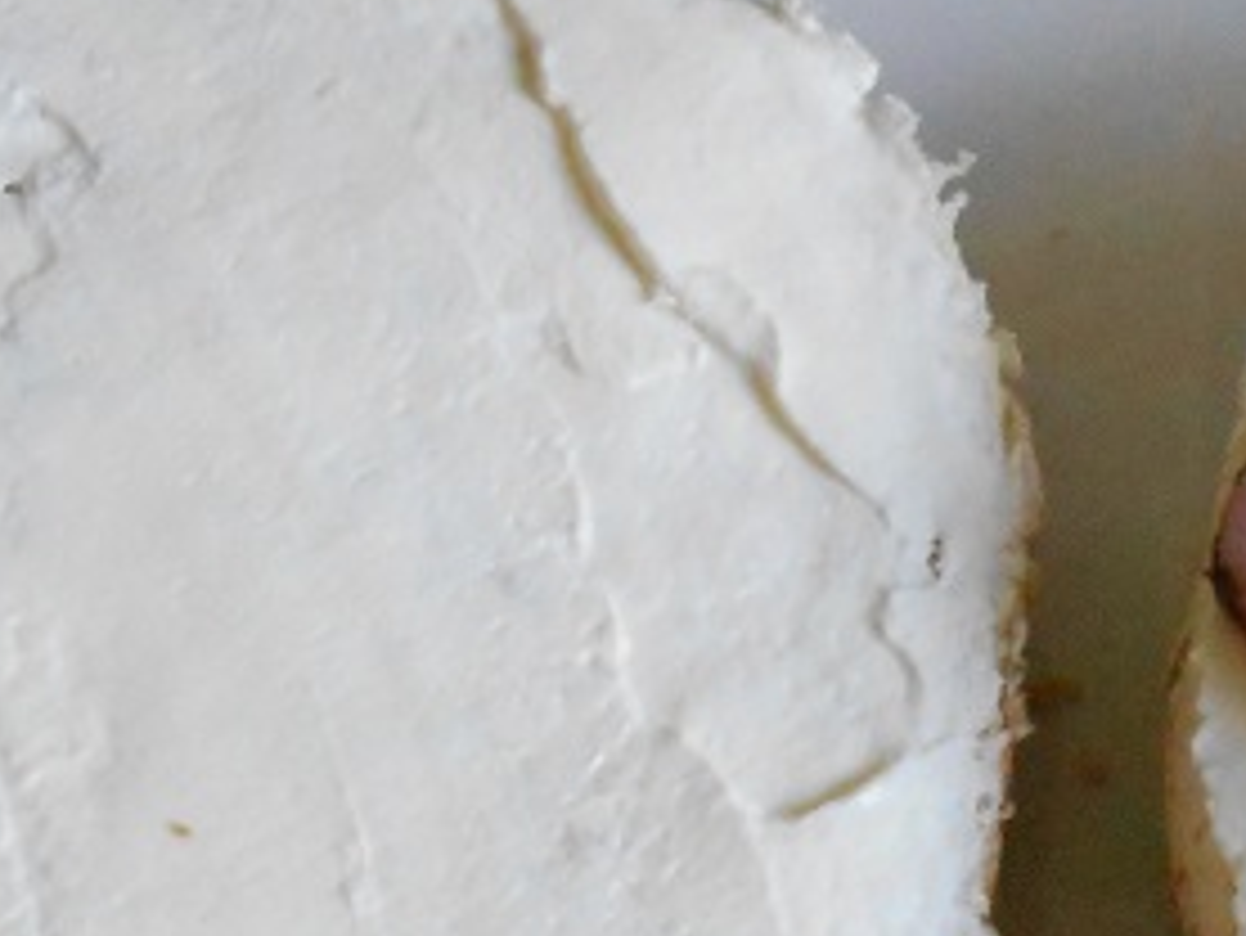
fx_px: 3457
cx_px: 1286
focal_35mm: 96
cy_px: 990
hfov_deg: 19.7
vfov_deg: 15.1
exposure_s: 1/160
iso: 800
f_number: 3.2
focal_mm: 4.6
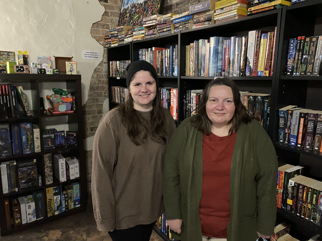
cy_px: 120
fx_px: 242
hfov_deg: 67.3
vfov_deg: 53.1
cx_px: 161
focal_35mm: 26
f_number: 1.8
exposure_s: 1/30
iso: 1000
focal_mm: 4.25
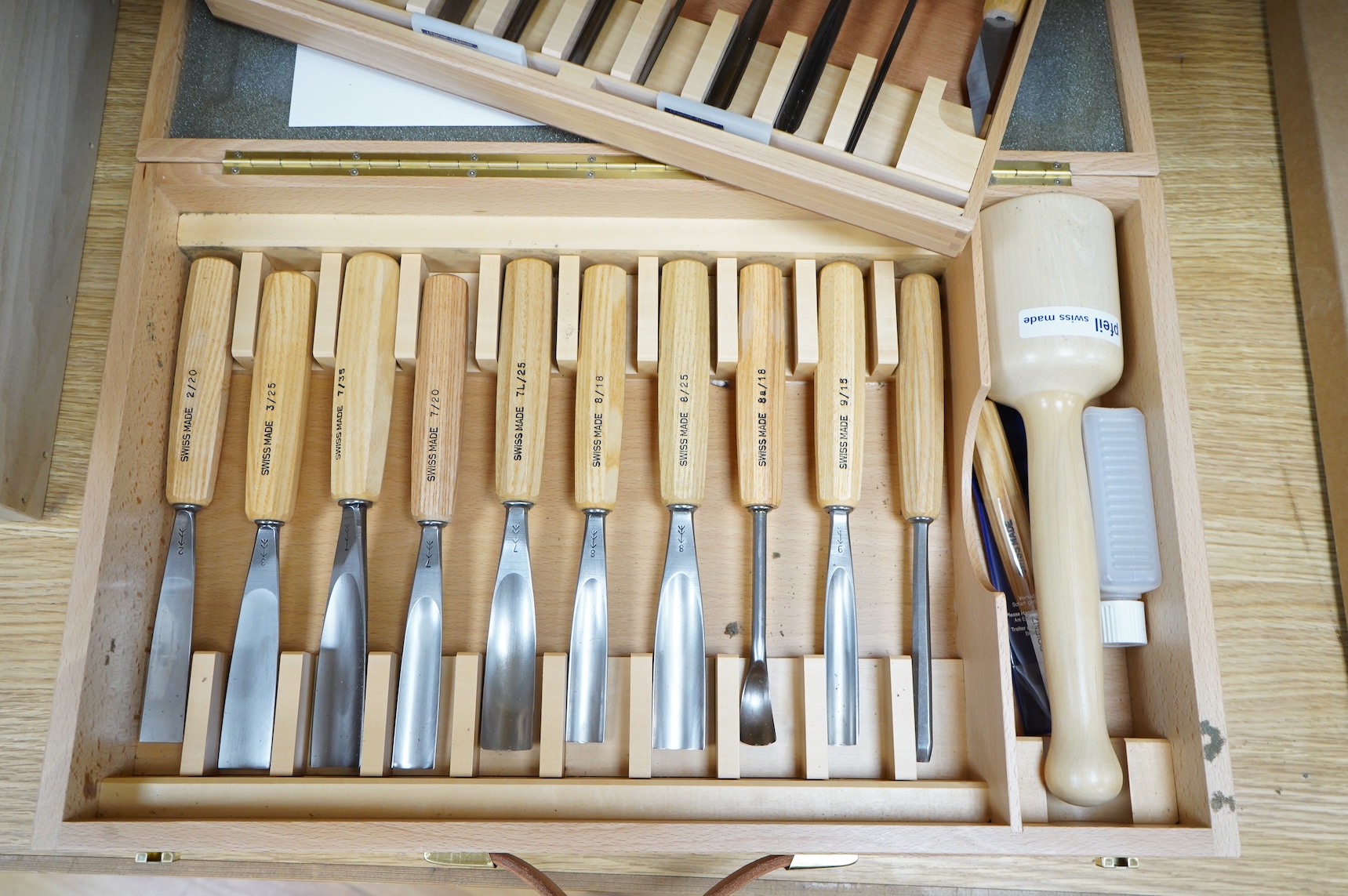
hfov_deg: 63.7
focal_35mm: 29
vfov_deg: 44.9
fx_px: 1085
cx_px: 674
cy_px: 448
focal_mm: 29
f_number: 6.3
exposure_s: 1/100
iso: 2500
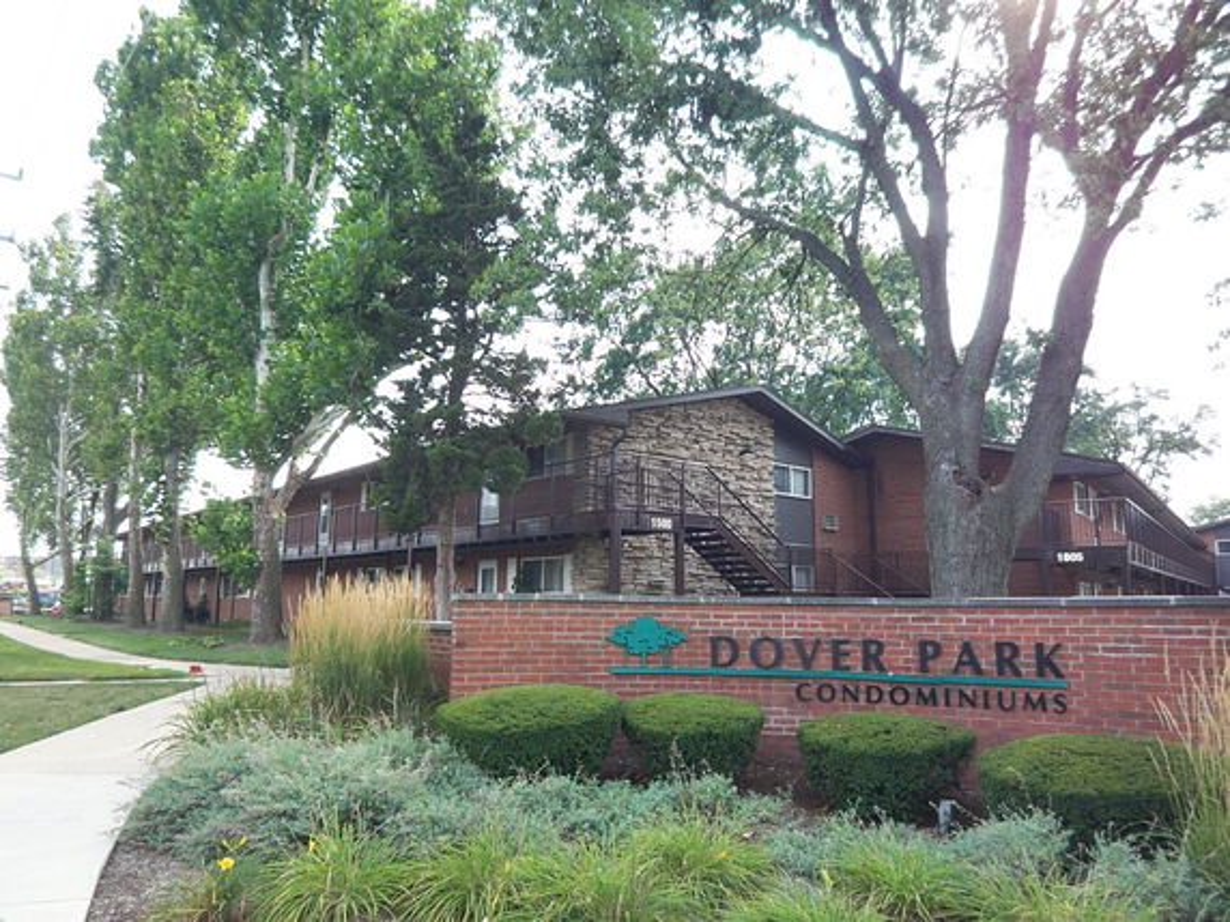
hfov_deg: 73.9
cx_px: 615
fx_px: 817
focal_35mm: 23
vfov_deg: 58.9
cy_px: 461
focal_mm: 3.8
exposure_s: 1/160
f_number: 2.8
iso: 50
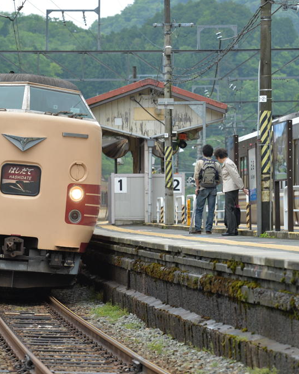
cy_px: 188
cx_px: 77
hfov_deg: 7.5
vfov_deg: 9.4
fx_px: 2278
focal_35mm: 206
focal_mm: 145
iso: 400
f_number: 5.6
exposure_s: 1/320
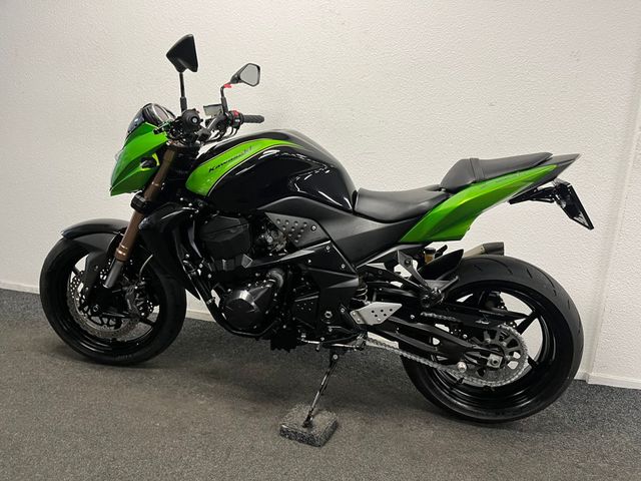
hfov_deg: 67.3
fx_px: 481
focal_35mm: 26
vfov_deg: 53.1
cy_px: 240
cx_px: 320
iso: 80
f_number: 1.6
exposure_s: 1/50
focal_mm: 5.1
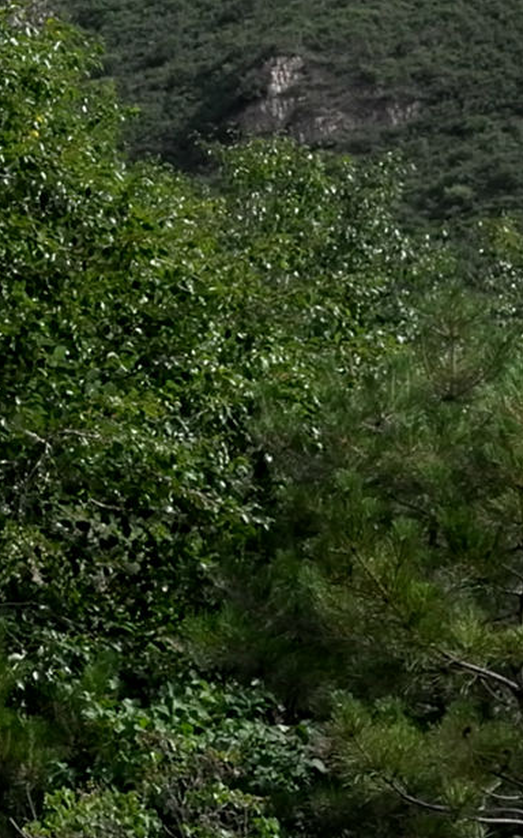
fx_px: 3172
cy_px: 382
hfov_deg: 7.8
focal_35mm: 139
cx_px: -1178
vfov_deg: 15.0
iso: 200
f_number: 5.6
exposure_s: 1/640
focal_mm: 18
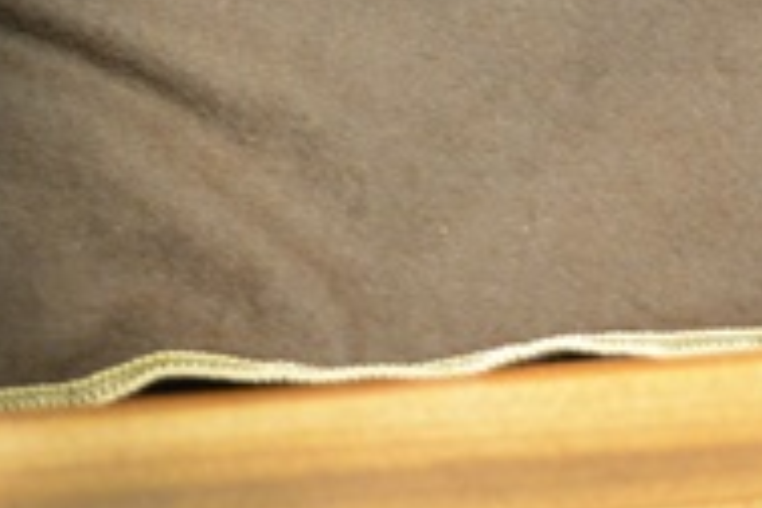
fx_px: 2222
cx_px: -101
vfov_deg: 12.3
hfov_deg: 18.6
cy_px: -290
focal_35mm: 105
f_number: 4
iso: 3200
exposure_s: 1/30
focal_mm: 22
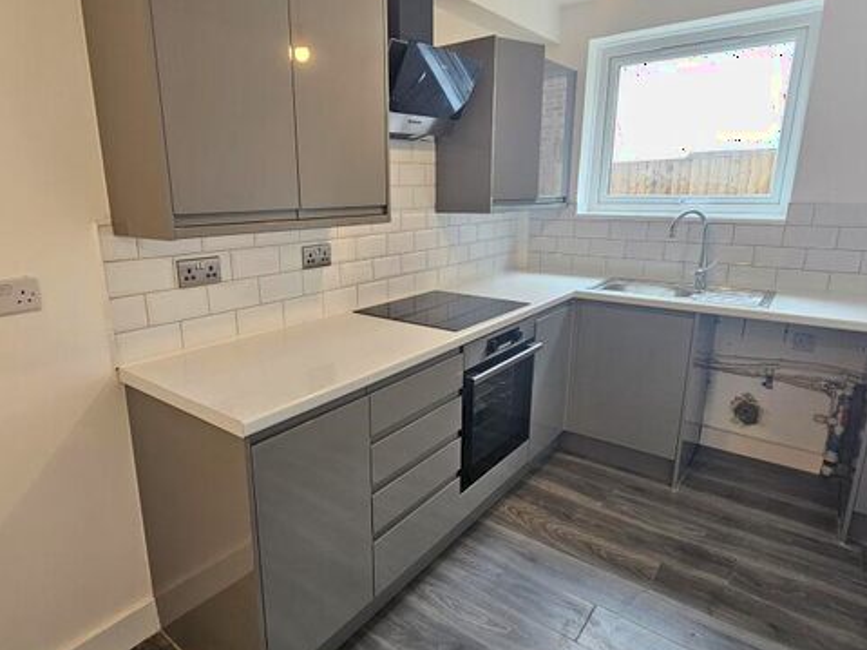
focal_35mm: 19
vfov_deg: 68.7
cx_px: 400
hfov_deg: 84.5
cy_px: 330
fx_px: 476
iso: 160
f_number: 2.2
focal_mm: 2.2
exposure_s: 1/50
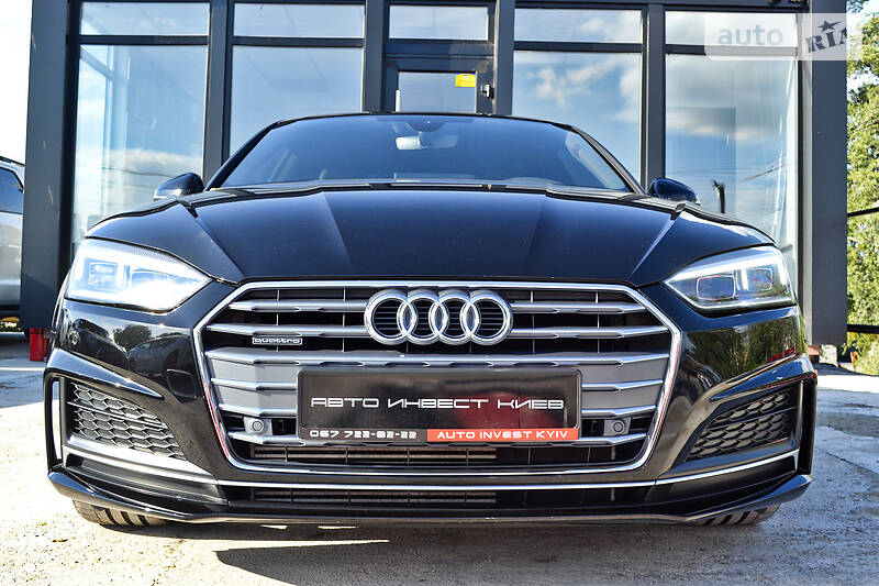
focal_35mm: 39
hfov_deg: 49.6
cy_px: 293
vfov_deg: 34.2
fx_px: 952
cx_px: 440
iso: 100
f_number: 6.3
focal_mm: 26
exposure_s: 1/100
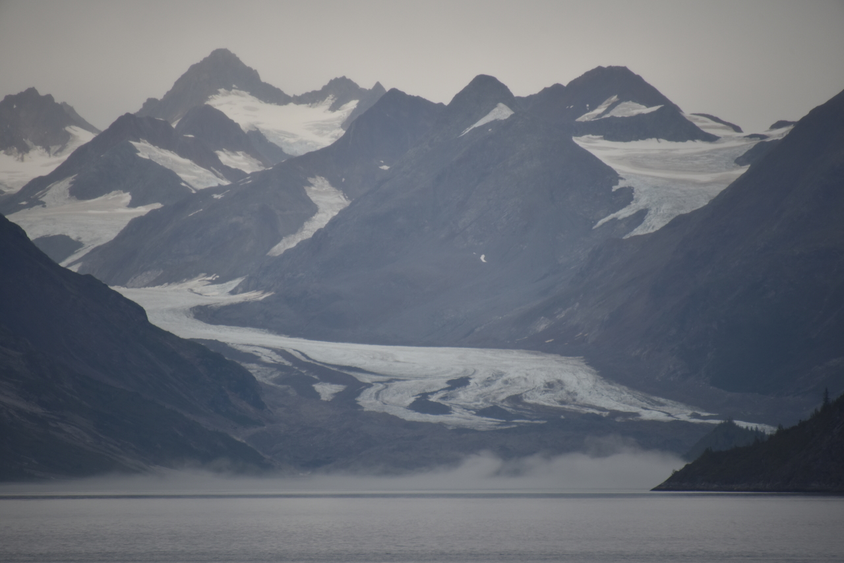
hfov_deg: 6.9
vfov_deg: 4.6
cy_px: 282
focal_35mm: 300
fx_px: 7034
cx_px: 422
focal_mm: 300
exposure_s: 1/640
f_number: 5.6
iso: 450
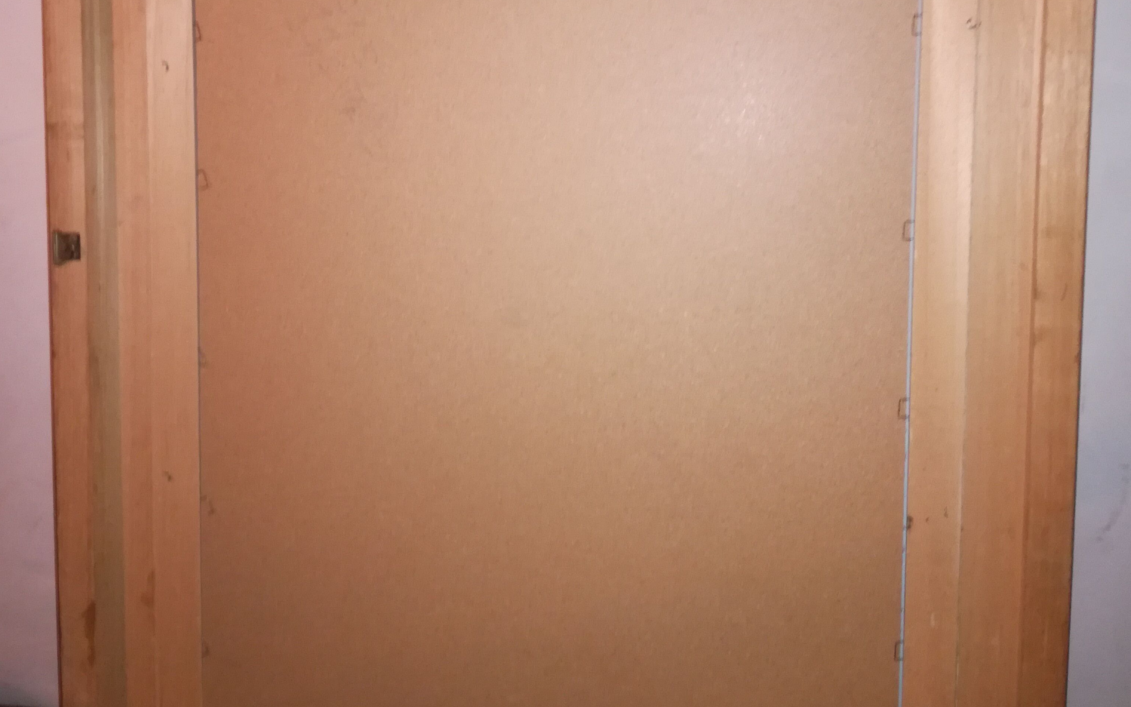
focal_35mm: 39
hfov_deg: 50.4
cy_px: 209
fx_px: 1202
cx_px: 576
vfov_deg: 32.4
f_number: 2
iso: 320
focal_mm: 3.79
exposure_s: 1/25
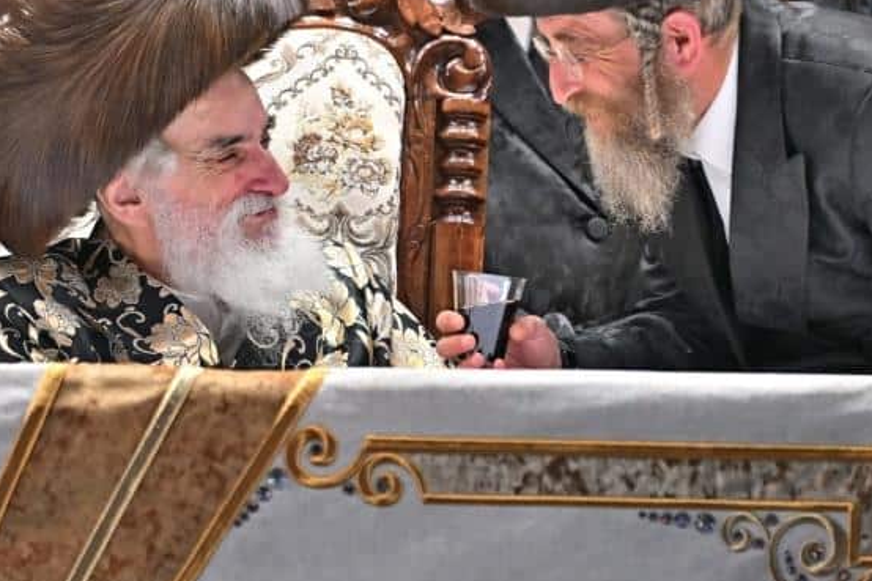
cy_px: 72
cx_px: 398
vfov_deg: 2.5
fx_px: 13439
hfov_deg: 3.7
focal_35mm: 555
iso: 640
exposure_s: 1/640
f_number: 2.8
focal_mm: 200
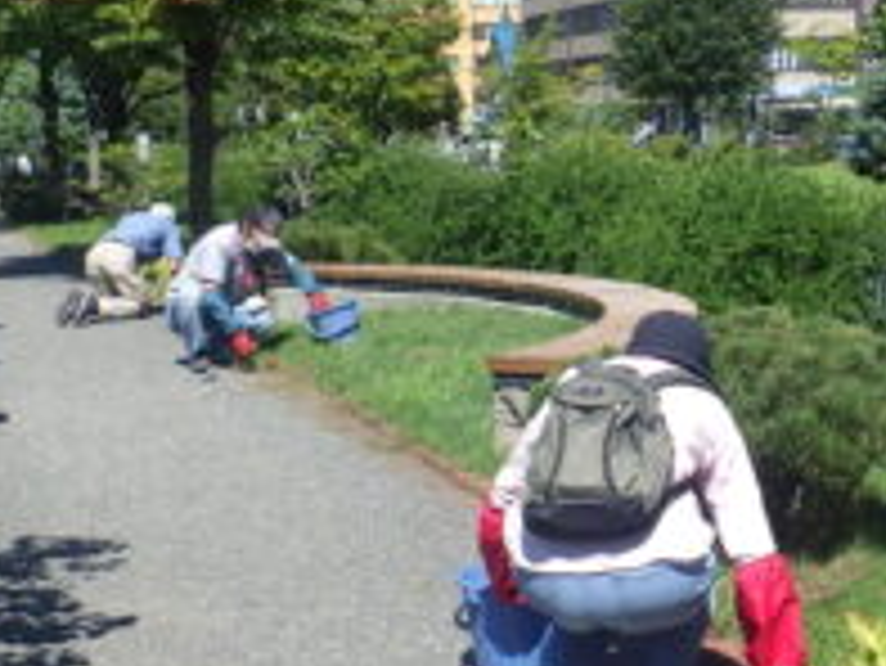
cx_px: 659
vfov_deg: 18.2
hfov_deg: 23.9
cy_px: 461
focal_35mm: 81
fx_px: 2074
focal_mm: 5
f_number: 4.2
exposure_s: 1/800
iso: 125
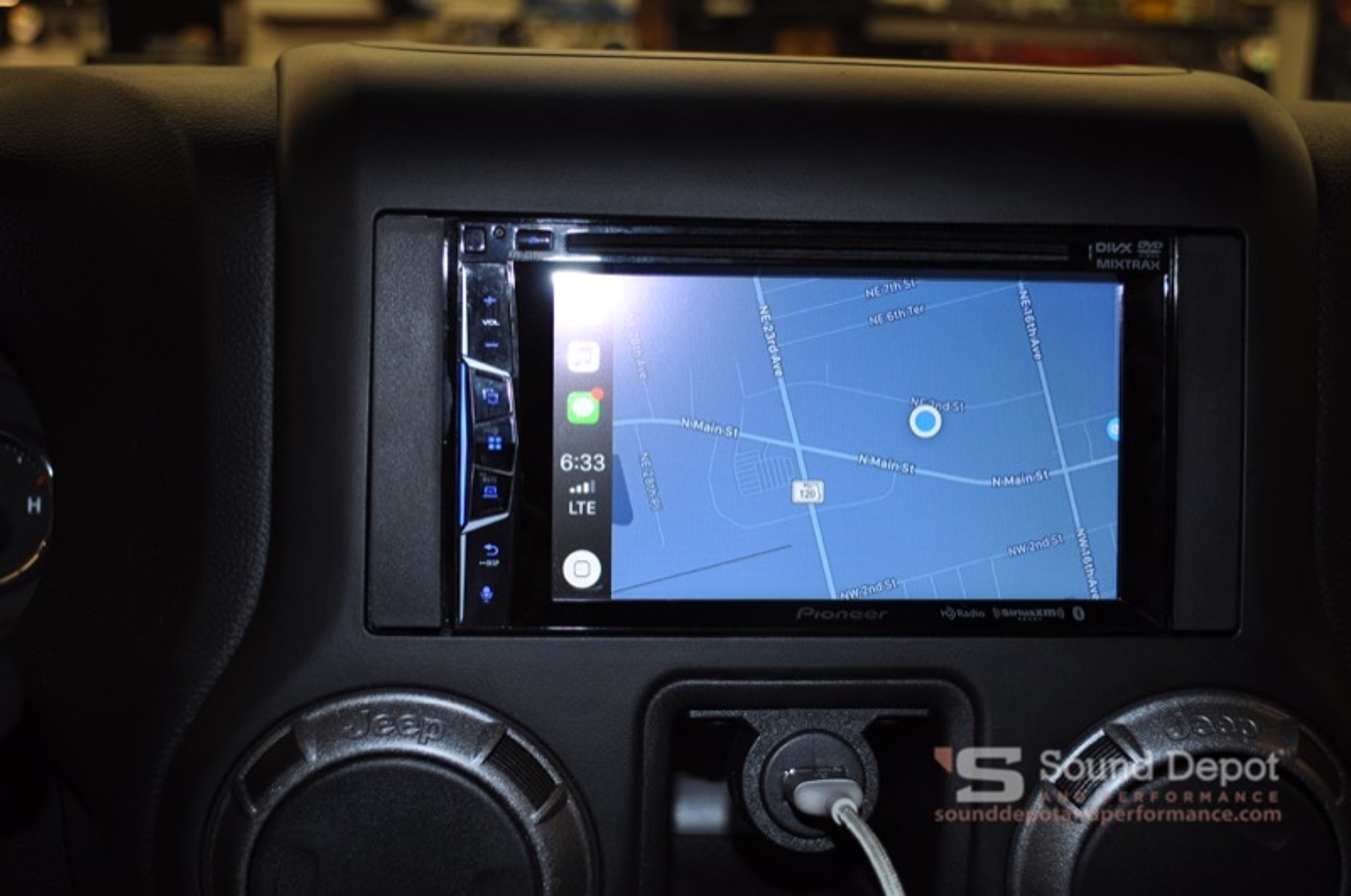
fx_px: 1574
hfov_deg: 46.5
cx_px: 676
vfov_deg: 31.8
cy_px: 448
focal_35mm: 42
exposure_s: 1/60
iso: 360
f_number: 4.5
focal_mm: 28
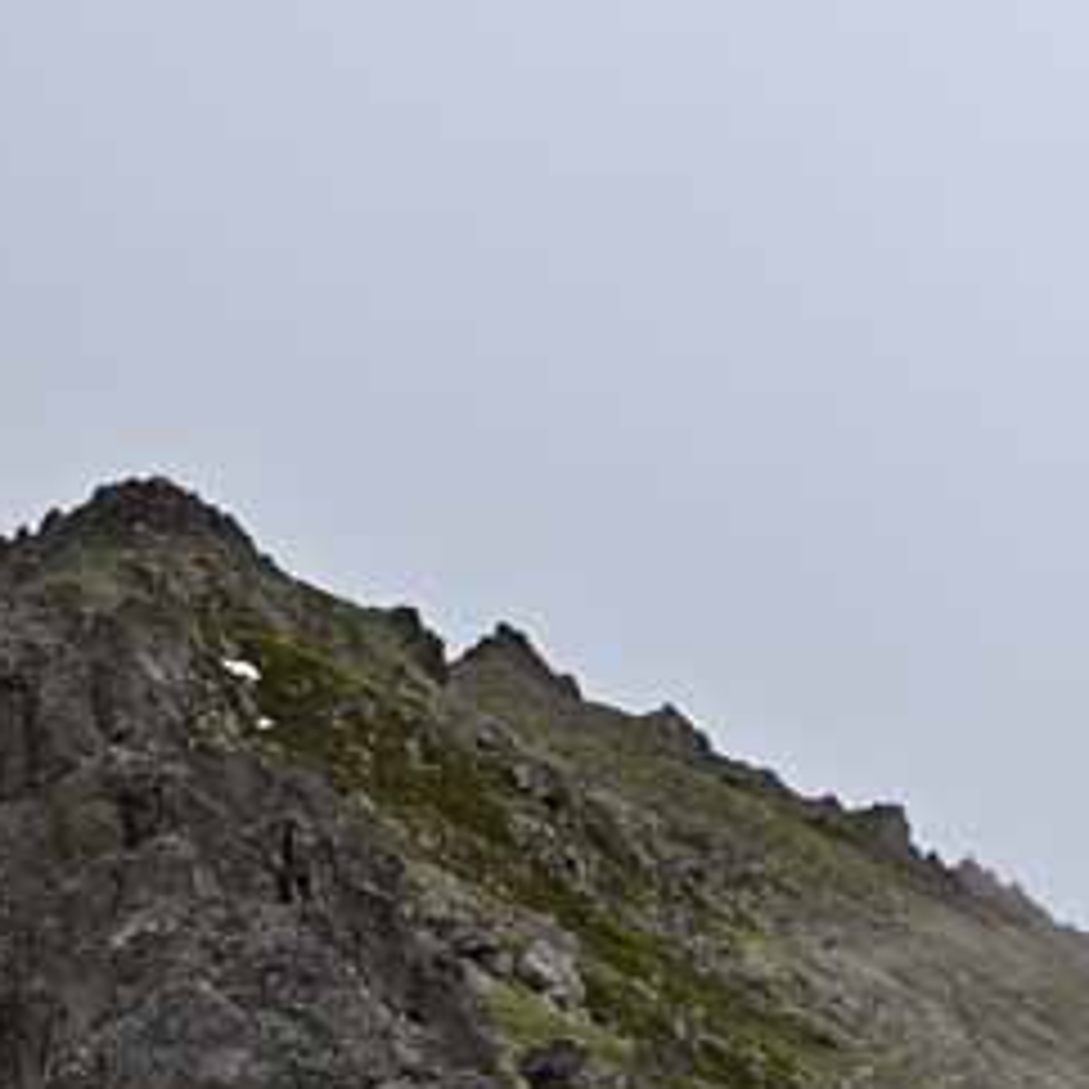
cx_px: -243
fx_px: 3146
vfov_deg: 19.5
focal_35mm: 88
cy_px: 837
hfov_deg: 18.5
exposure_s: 1/800
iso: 100
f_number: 4.5
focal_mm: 31.5
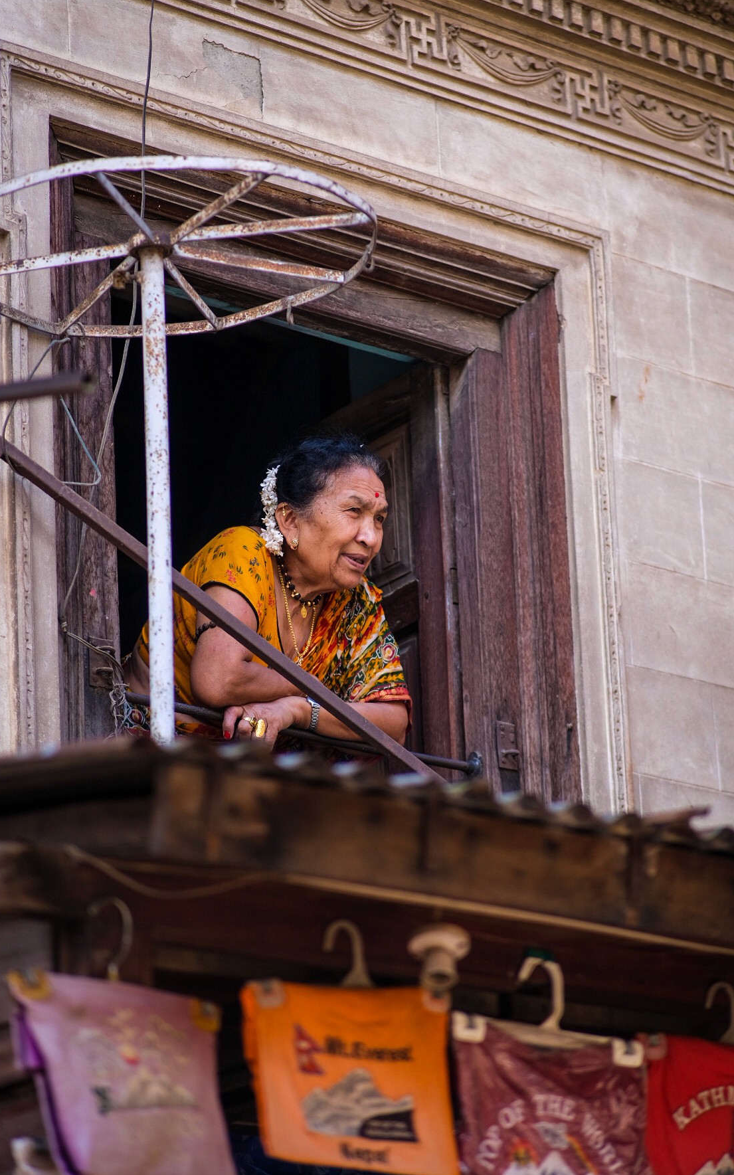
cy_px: 587
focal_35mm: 131
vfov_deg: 15.9
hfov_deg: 10.0
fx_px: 4195
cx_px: 363
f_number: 1.8
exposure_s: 1/340
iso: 160
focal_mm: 85
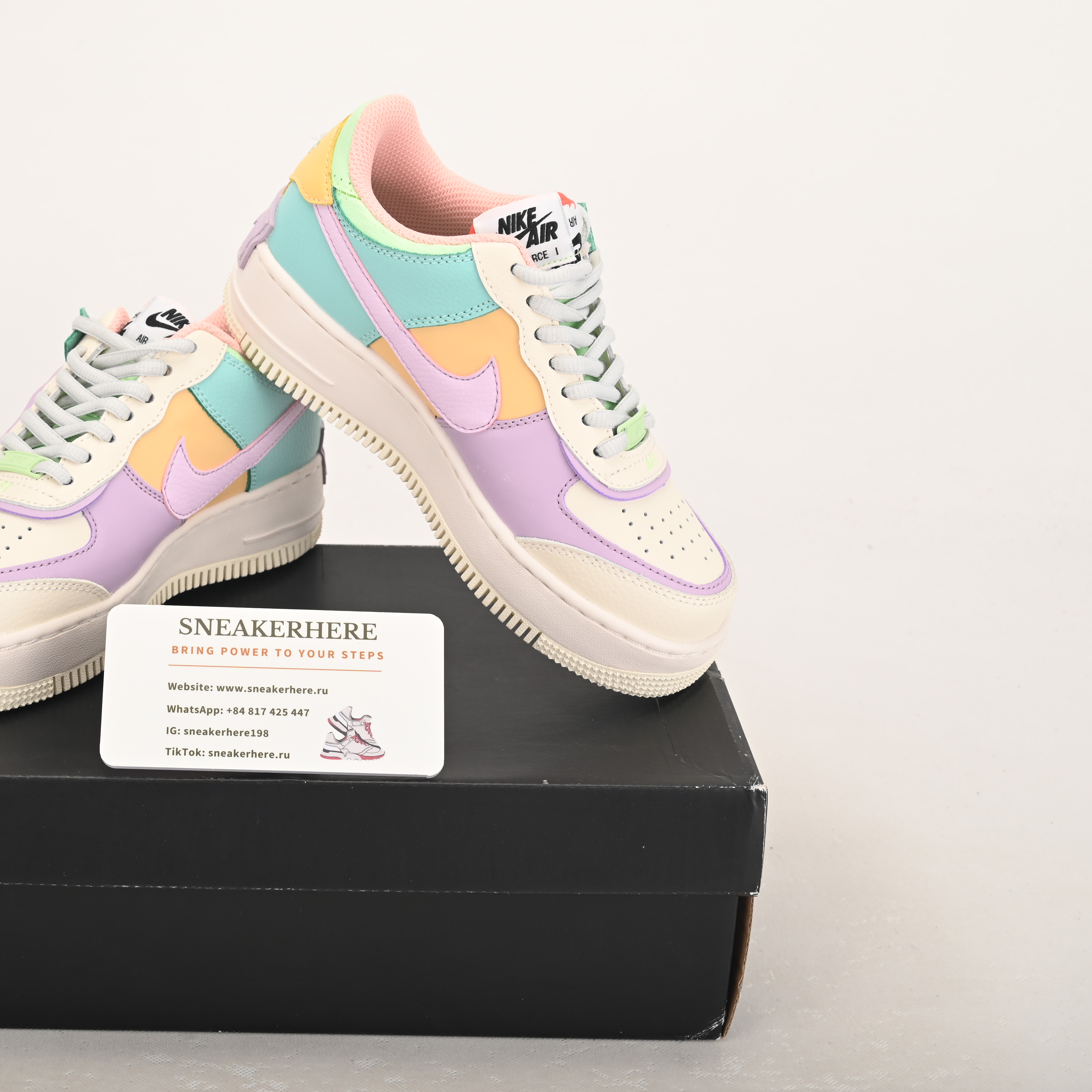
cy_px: 551
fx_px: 2213
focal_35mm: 62
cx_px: 295
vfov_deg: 27.7
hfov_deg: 27.4
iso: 100
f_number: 11
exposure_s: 1/200
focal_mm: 48
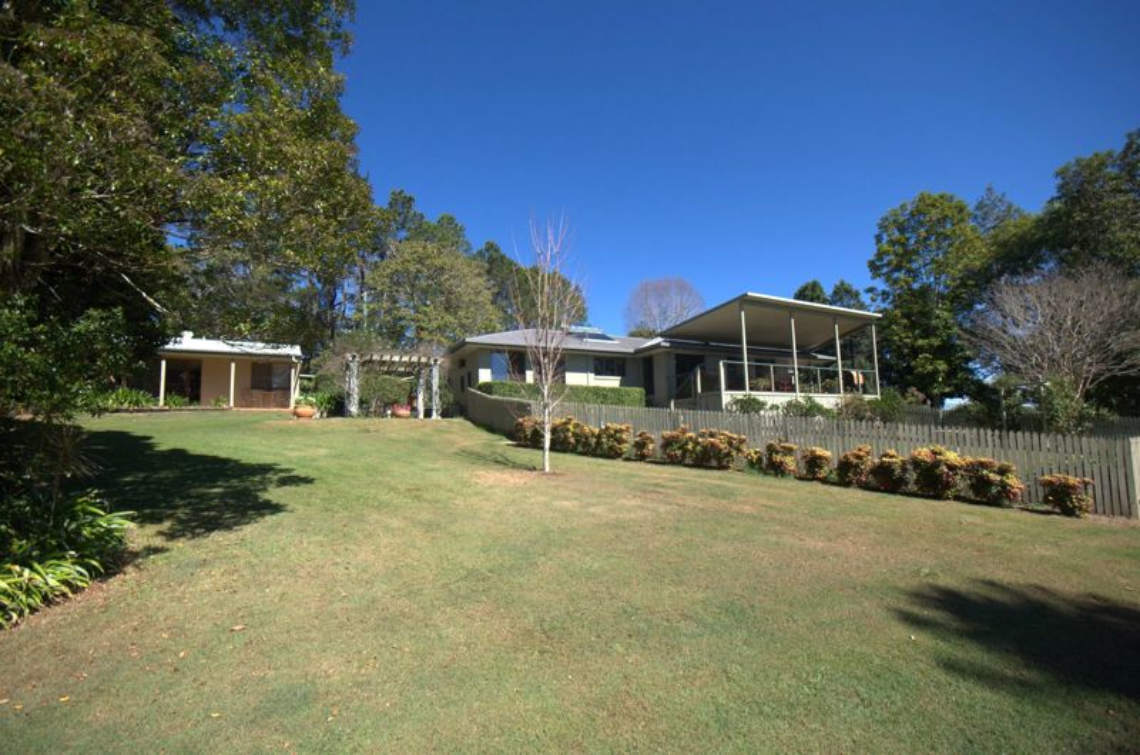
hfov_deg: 100.5
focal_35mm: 15
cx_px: 570
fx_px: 474
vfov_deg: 77.1
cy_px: 378
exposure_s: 1/200
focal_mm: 10
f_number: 7.1
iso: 100
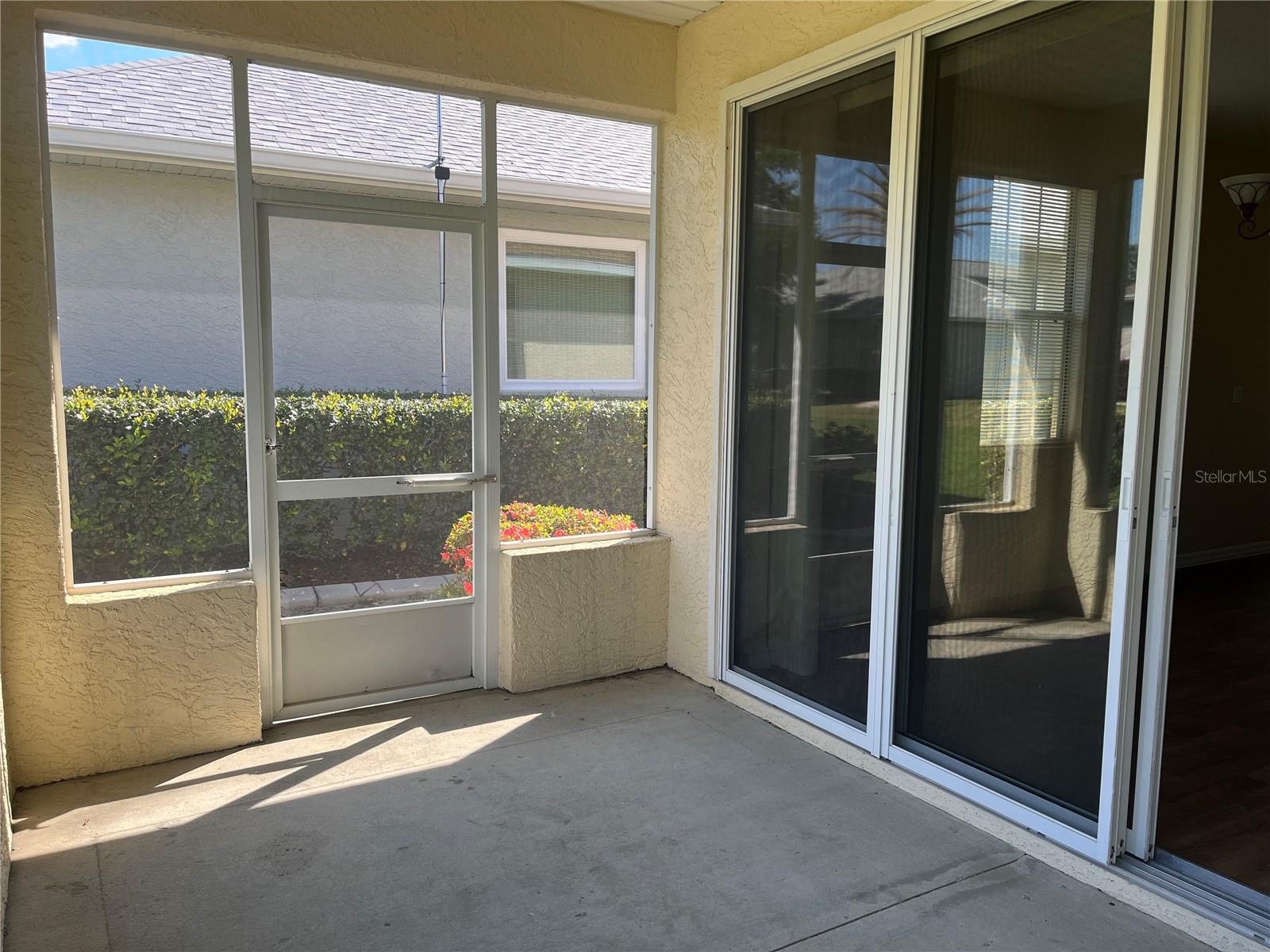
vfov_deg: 53.1
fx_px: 954
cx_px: 635
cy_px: 476
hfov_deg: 67.3
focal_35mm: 26
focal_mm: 5.1
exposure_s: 1/534
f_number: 1.6
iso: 50
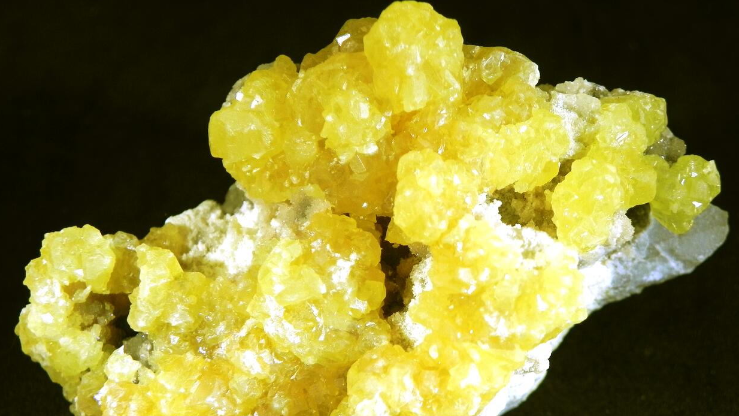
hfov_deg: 32.8
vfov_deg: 18.8
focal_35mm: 64
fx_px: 1254
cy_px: 271
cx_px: 372
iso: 160
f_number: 3.5
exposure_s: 1/53.8
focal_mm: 10.3
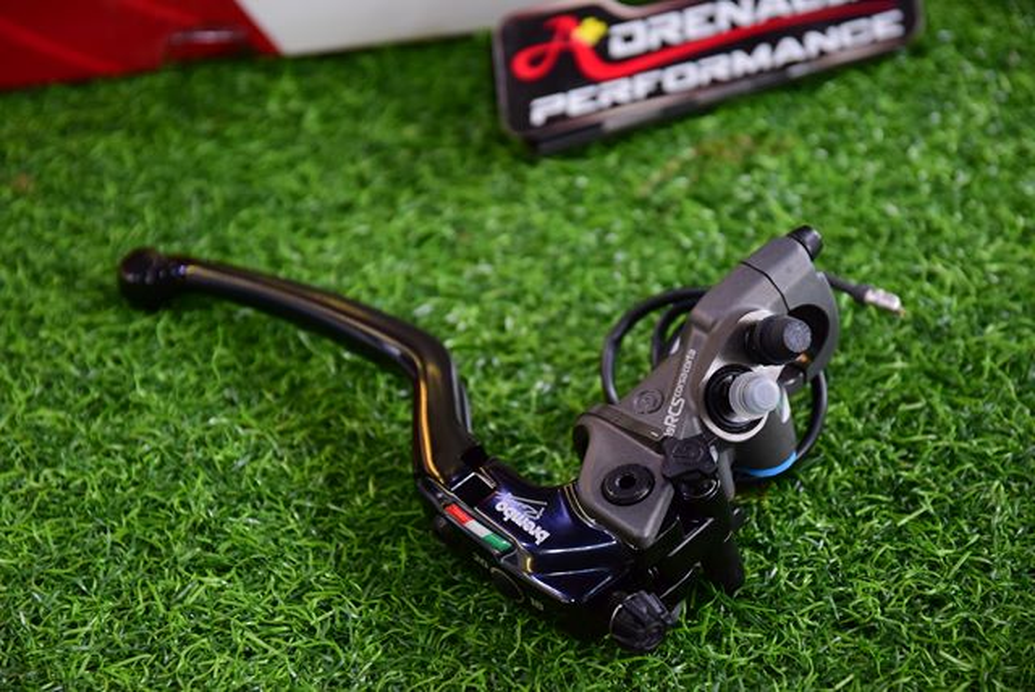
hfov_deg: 19.4
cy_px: 346
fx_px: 3021
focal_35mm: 105
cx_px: 518
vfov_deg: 13.1
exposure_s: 1/60
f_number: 4
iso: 1250
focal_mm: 70
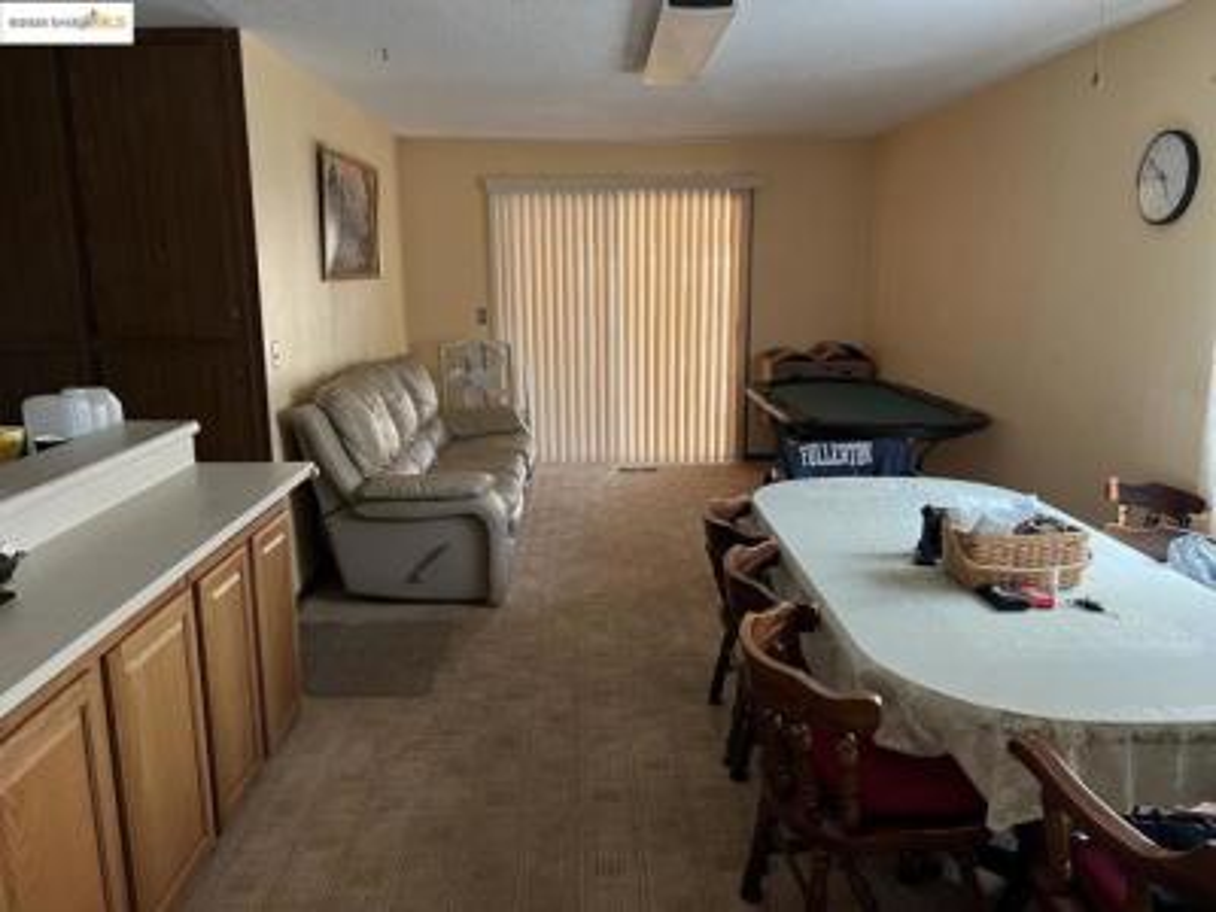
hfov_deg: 67.3
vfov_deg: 53.1
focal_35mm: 26
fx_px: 913
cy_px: 456
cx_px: 608
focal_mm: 5.7
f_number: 1.5
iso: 320
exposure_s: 1/53
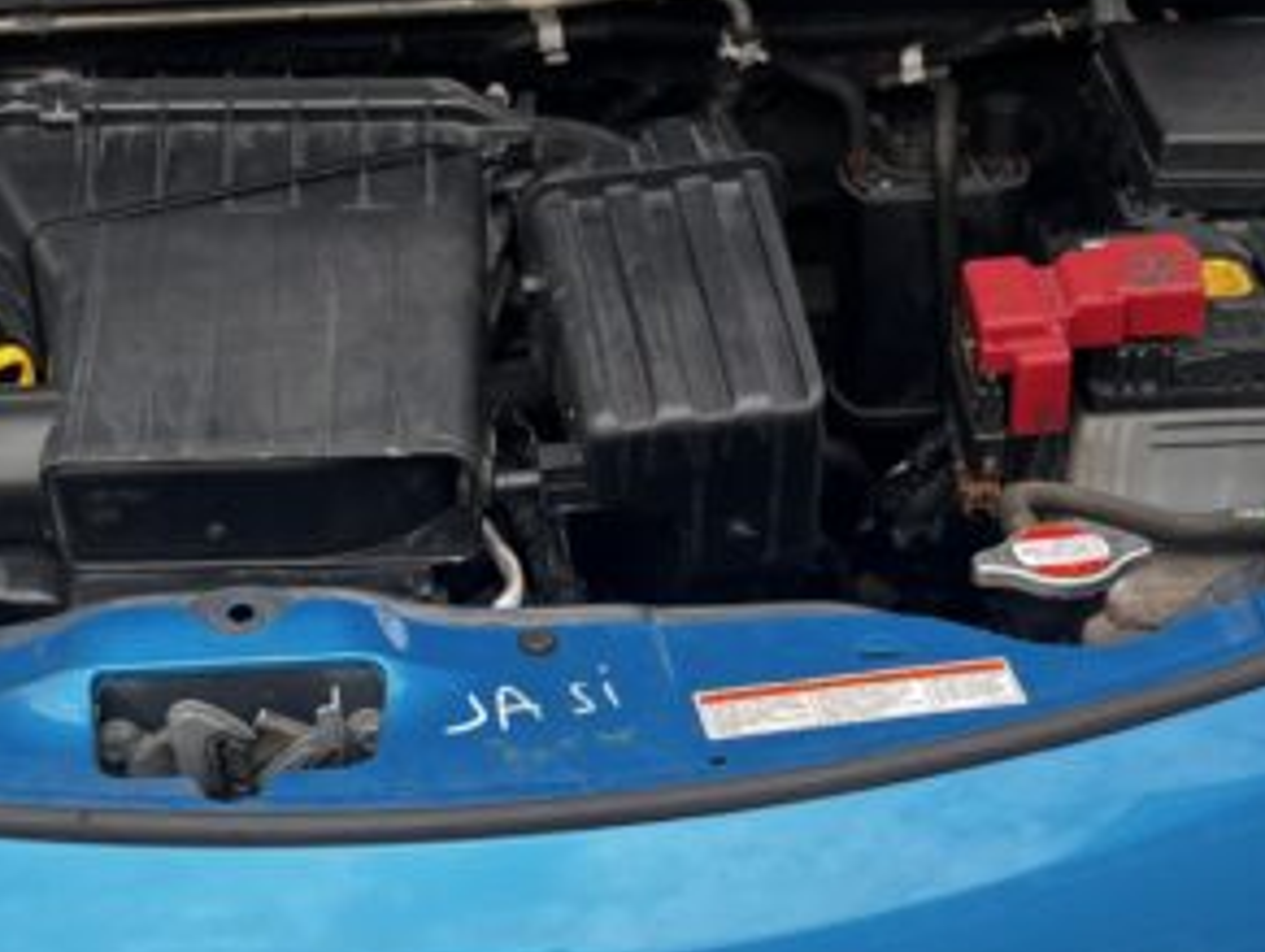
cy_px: 750
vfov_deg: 20.6
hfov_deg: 27.2
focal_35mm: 71
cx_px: 439
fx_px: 2598
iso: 50
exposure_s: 1/277
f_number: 1.5
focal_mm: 5.7
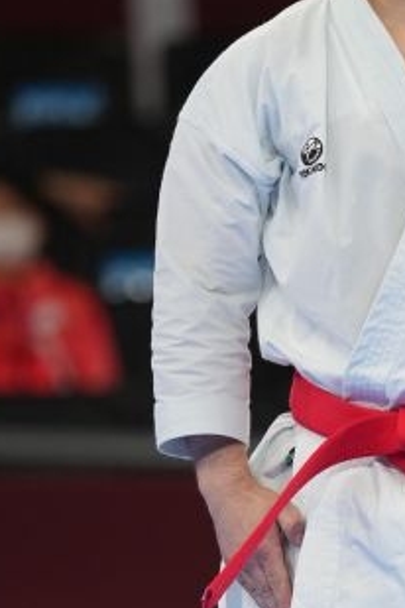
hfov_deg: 1.8
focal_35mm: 776
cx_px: 446
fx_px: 13094
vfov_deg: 2.7
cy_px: 476
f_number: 2.8
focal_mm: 200
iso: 320
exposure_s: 1/500
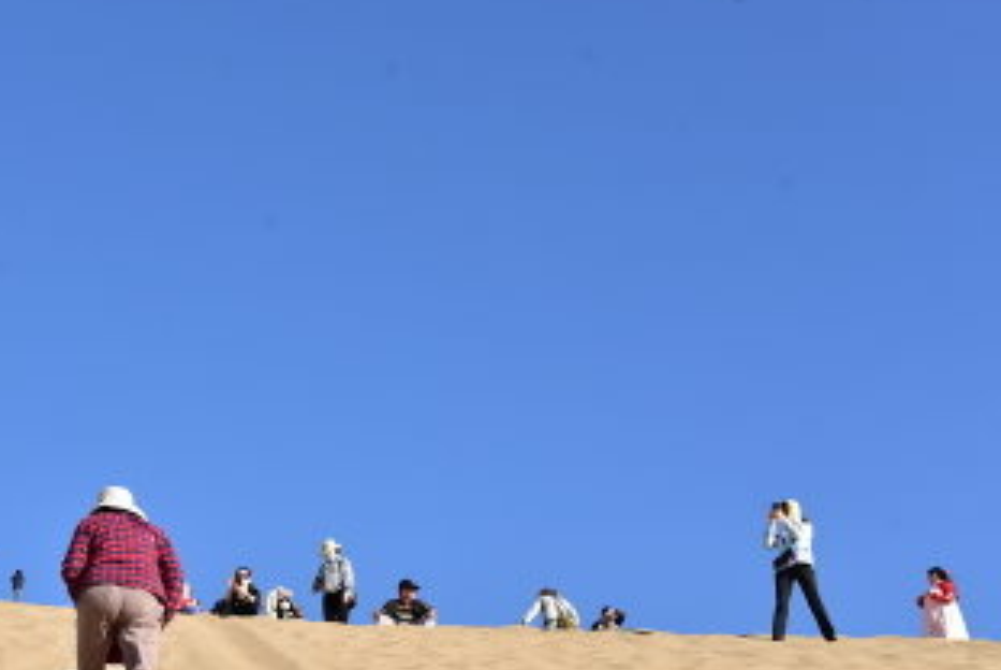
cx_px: 232
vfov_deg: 17.3
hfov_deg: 25.3
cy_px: 425
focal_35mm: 79
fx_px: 2199
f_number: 7.1
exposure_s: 1/200
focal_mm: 48
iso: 100
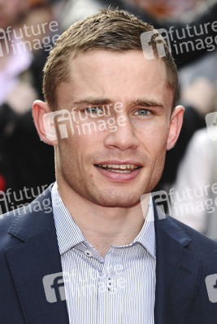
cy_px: 162
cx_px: 108
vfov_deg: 11.4
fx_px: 1626
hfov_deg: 7.6
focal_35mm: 180
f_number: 5
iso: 320
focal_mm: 120
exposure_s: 1/250
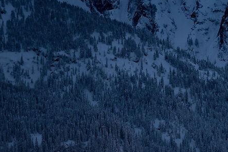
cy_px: 277
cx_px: 537
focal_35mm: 339
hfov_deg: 5.9
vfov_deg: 4.0
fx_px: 2146
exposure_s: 30
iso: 100
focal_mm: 63
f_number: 8
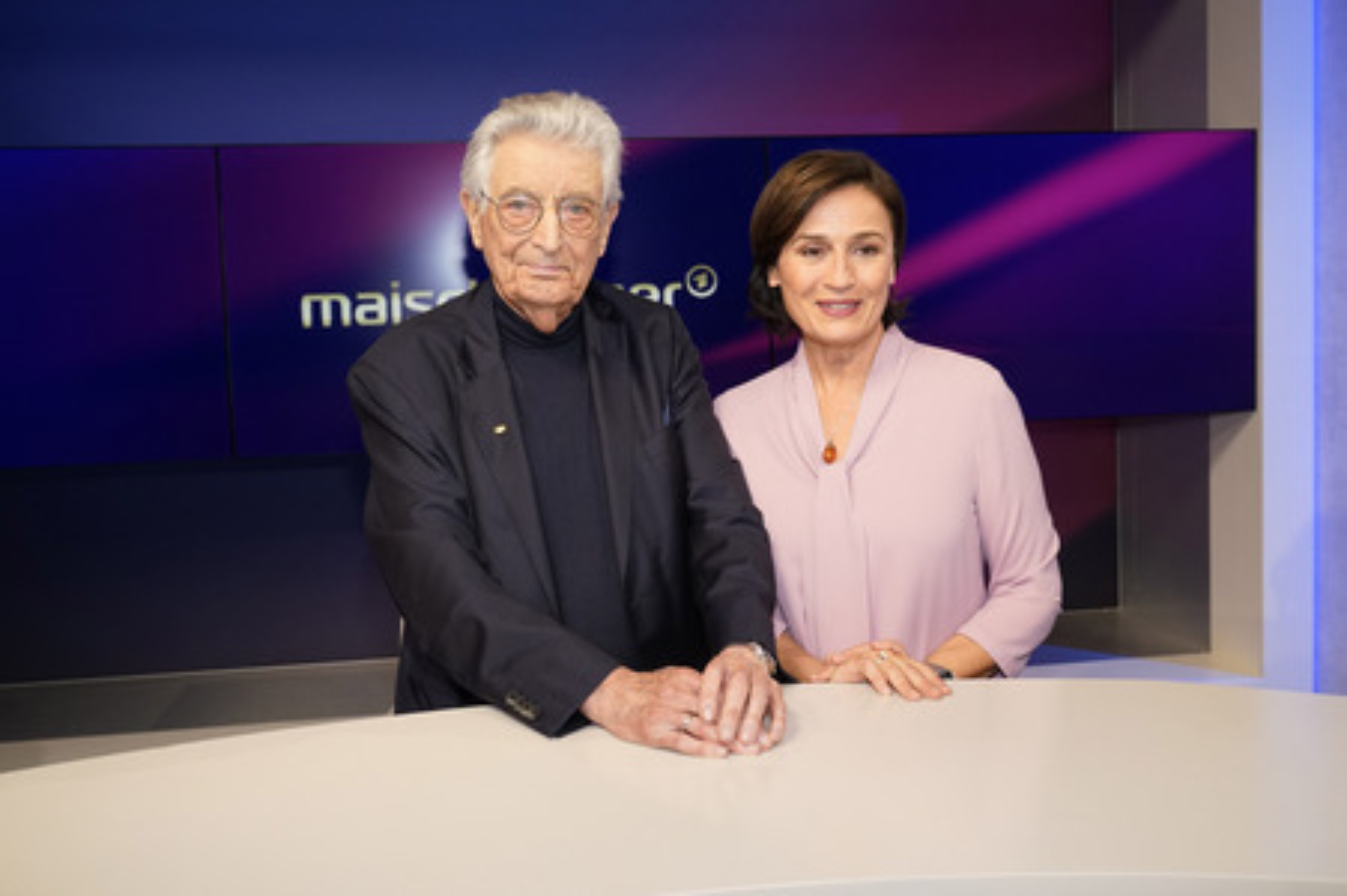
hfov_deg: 65.5
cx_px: 674
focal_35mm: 28
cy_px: 448
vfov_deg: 46.3
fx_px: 1047
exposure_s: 1/160
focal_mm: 28
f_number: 5
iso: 2000
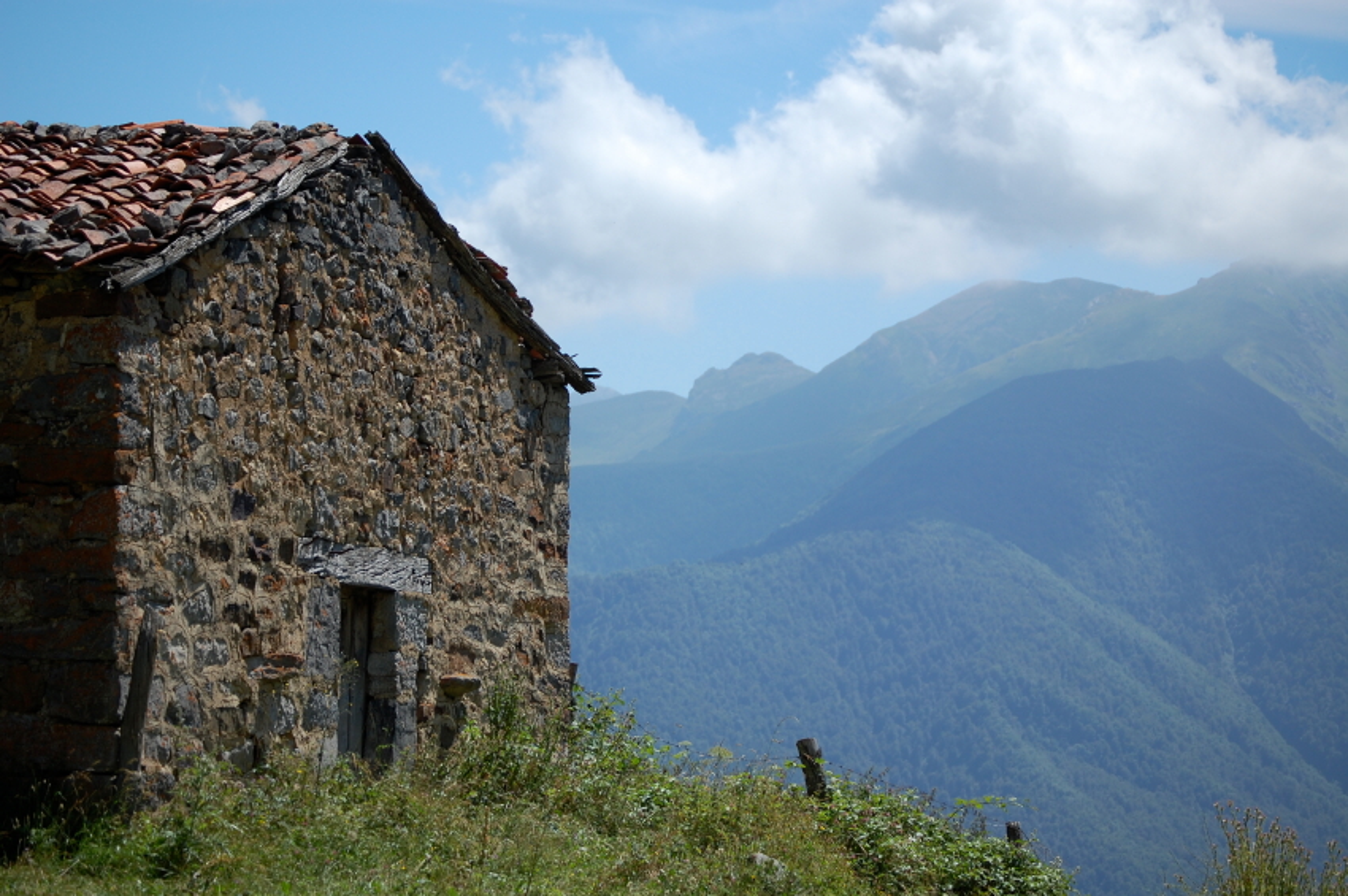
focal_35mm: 112
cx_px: 674
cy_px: 448
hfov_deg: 18.2
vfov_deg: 12.2
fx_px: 4208
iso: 200
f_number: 5.6
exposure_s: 1/500
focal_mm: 75
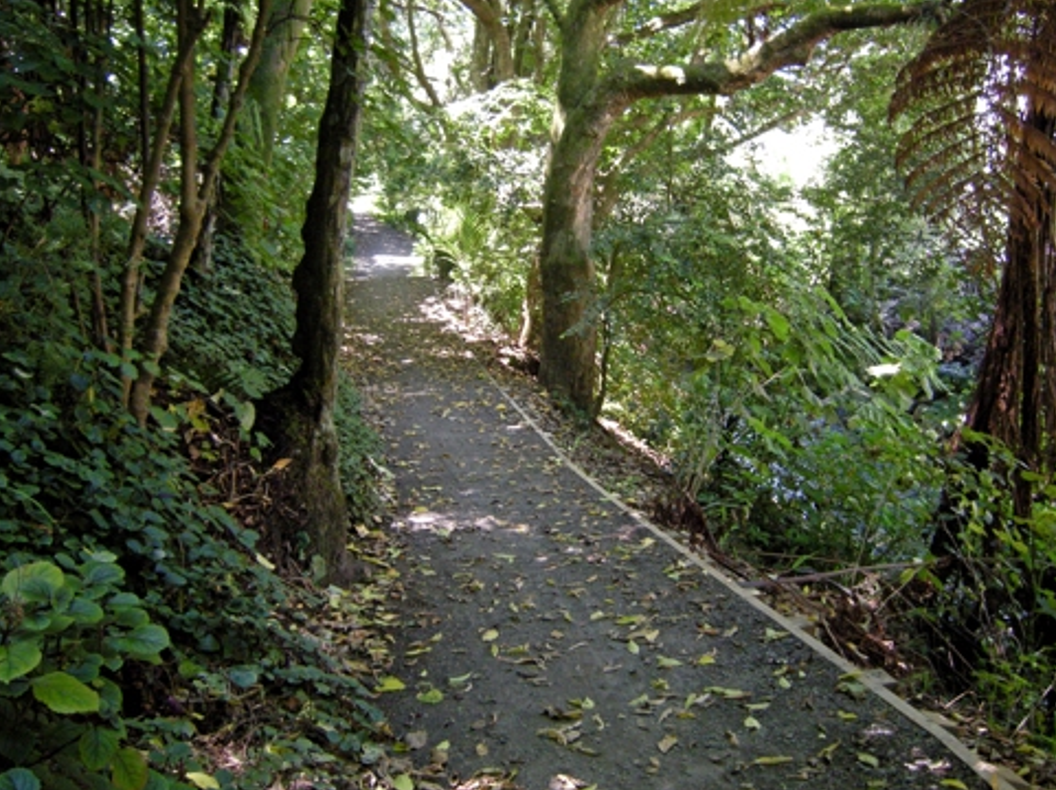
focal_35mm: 30
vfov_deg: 46.7
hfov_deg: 60.0
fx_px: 914
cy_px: 369
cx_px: 513
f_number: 2.8
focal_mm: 4.7
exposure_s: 1/55
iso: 288
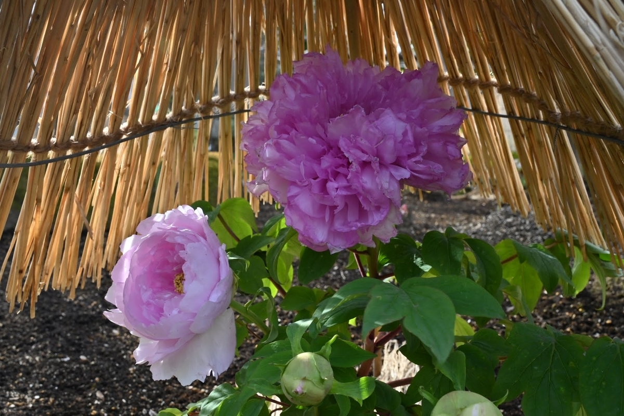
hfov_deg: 53.1
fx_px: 624
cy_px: 208
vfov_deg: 36.9
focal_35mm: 36
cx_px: 312
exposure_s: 1/50
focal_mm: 36
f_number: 13
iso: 500
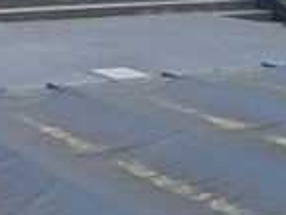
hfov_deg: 20.0
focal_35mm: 95
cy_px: -26
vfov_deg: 15.2
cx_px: 0
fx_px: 786
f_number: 1.8
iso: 50
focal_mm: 5.54
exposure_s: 1/1575
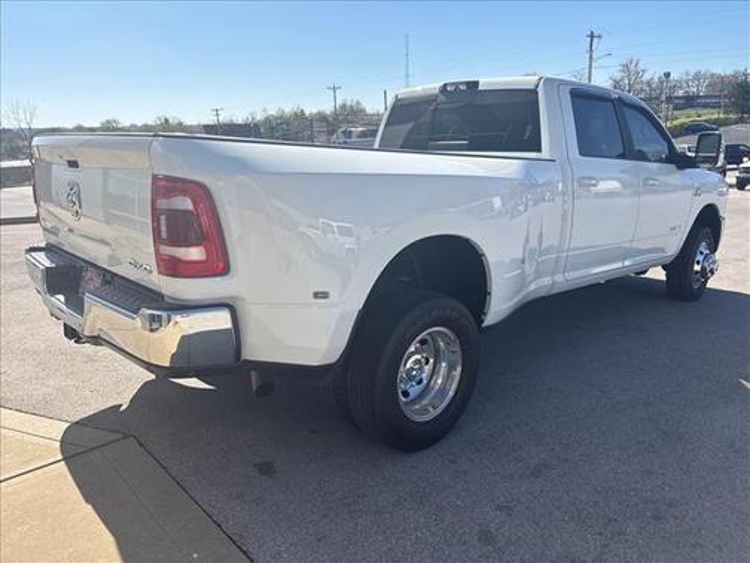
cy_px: 282
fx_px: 563
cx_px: 375
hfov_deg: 67.3
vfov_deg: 53.1
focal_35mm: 26
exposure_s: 1/2985
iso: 50
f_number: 1.6
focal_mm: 5.96
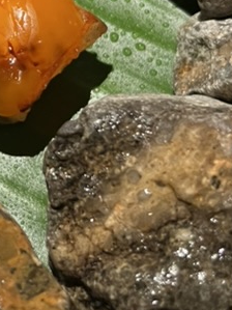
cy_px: 2
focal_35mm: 89
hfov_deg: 16.0
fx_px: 796
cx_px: -38
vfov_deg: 21.3
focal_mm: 5.1
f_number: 1.6
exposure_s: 1/40
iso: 500
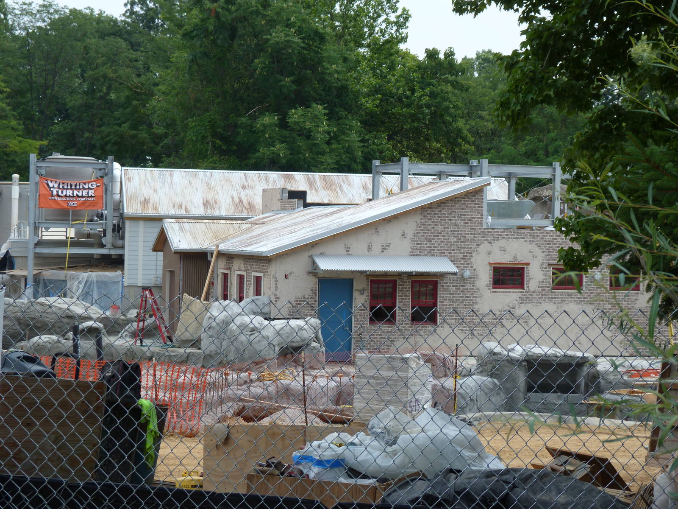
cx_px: 339
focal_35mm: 80
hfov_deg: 24.4
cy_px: 254
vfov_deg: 18.4
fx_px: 1567
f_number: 4.5
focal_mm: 14.5
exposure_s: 1/250
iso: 80
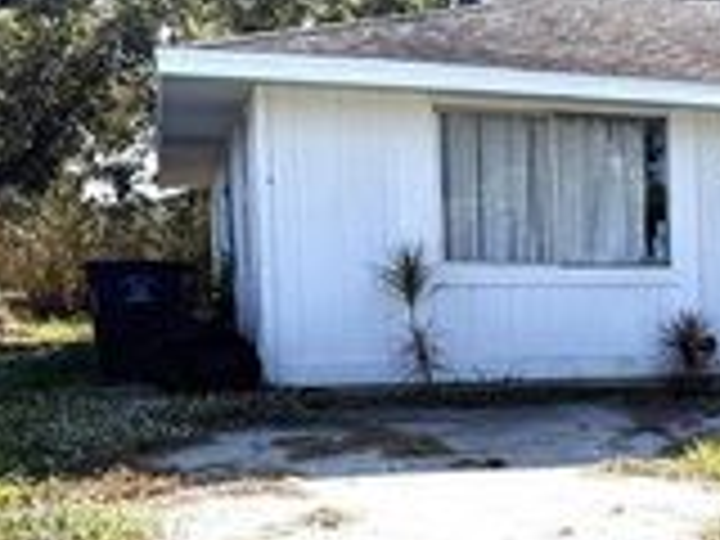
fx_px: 1560
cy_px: 380
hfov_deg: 22.8
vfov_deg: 19.5
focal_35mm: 75
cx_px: 963
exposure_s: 1/6173
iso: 100
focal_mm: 6.76
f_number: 1.78
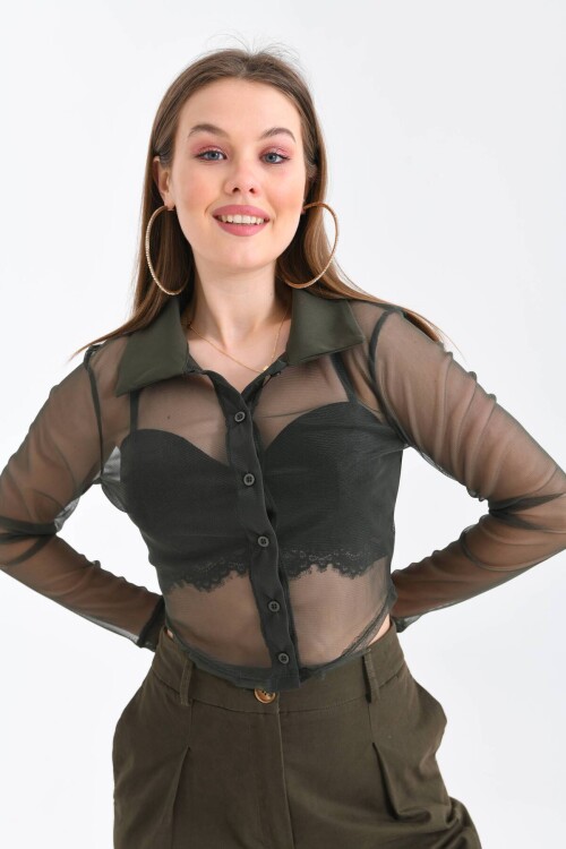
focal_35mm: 48
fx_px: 1132
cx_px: 283
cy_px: 424
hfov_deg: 28.1
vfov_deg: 41.1
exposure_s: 1/125
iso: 160
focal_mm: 48
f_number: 6.3
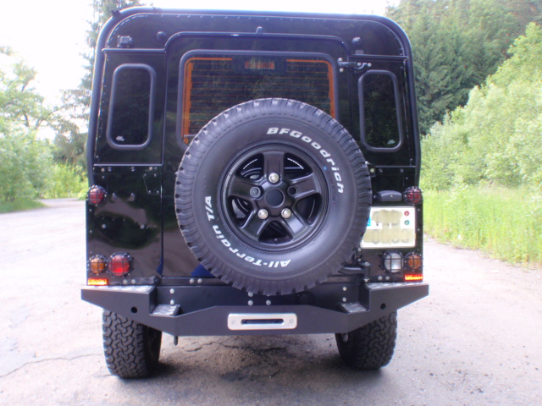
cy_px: 203
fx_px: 438
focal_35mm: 28
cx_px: 271
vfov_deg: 49.7
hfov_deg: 63.4
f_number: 3.5
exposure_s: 1/30
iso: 80
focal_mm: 5
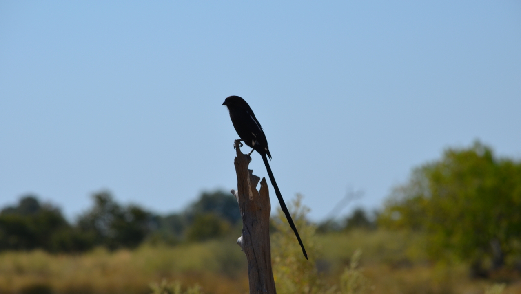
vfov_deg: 5.5
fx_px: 3040
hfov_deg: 9.8
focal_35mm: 220
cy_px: 167
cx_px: 261
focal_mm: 140
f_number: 8
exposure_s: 1/1000
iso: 200
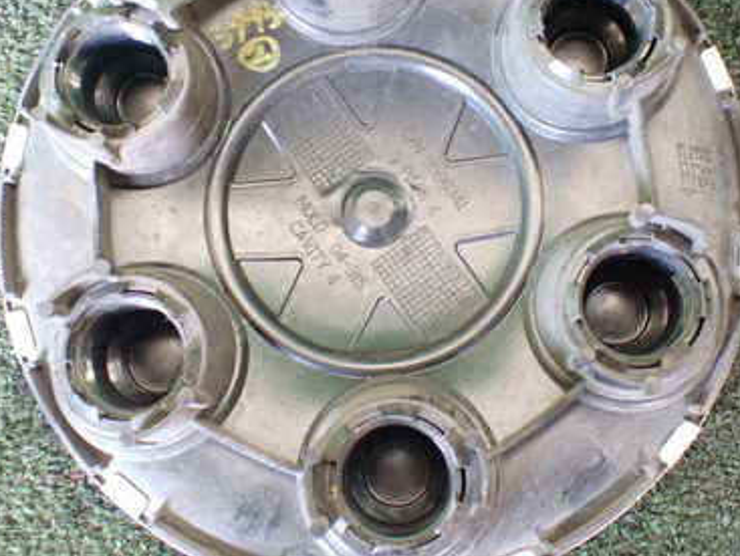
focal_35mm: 49
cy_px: 203
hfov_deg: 38.9
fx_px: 1049
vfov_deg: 29.6
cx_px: 385
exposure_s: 1/30
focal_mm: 5.4
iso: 1000
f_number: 2.3
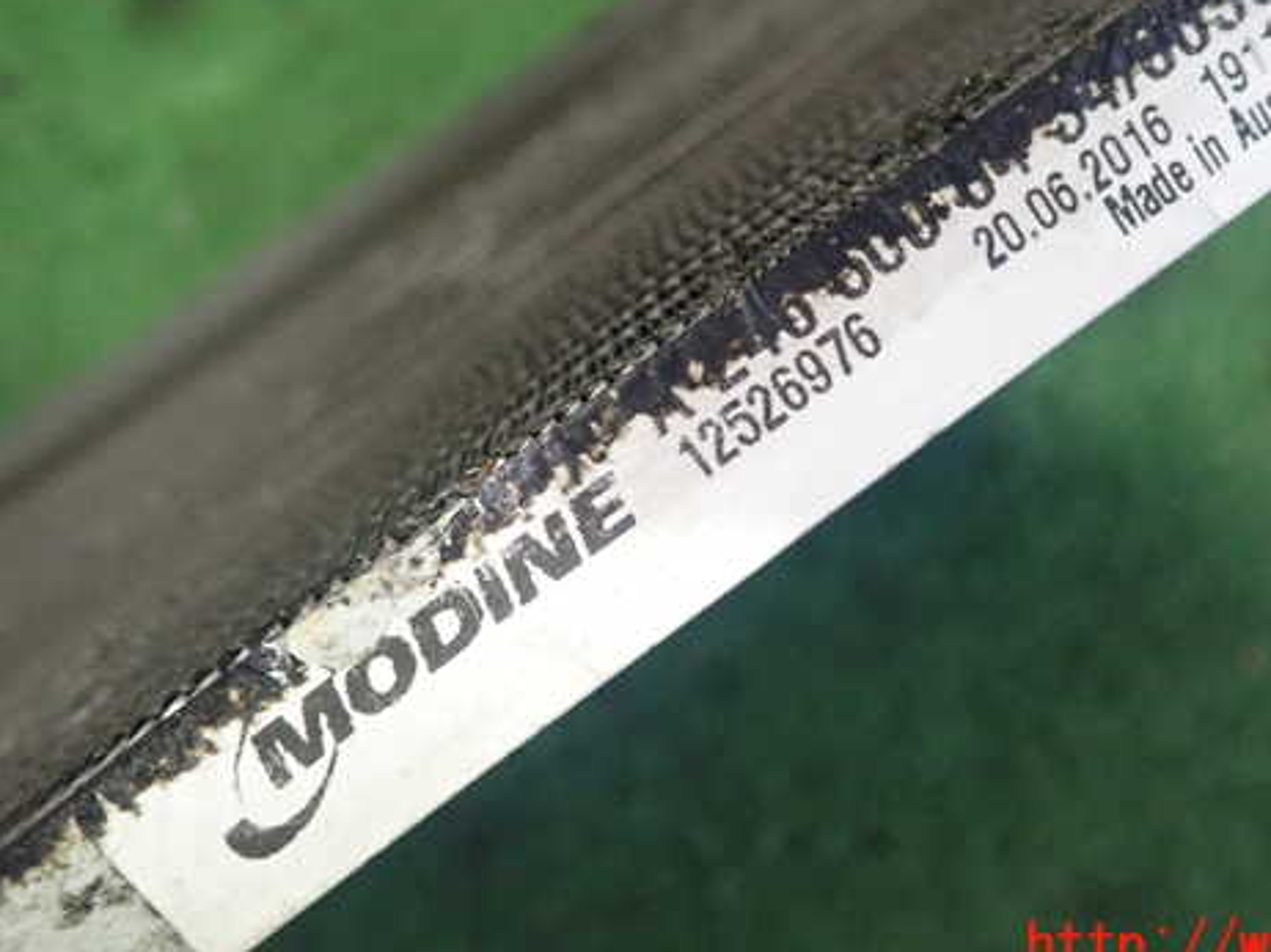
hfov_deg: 47.3
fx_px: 1431
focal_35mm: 39
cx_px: 823
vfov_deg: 36.6
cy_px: 363
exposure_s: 1/40
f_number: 2.3
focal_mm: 5.5
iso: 800
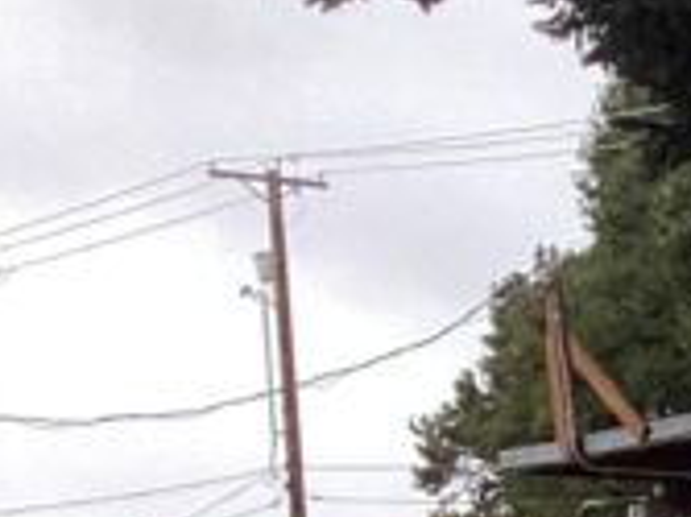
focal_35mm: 190
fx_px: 3790
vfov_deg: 7.4
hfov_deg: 8.8
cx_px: 1978
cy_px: 1108
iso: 25
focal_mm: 3.3
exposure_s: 1/229
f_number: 2.4
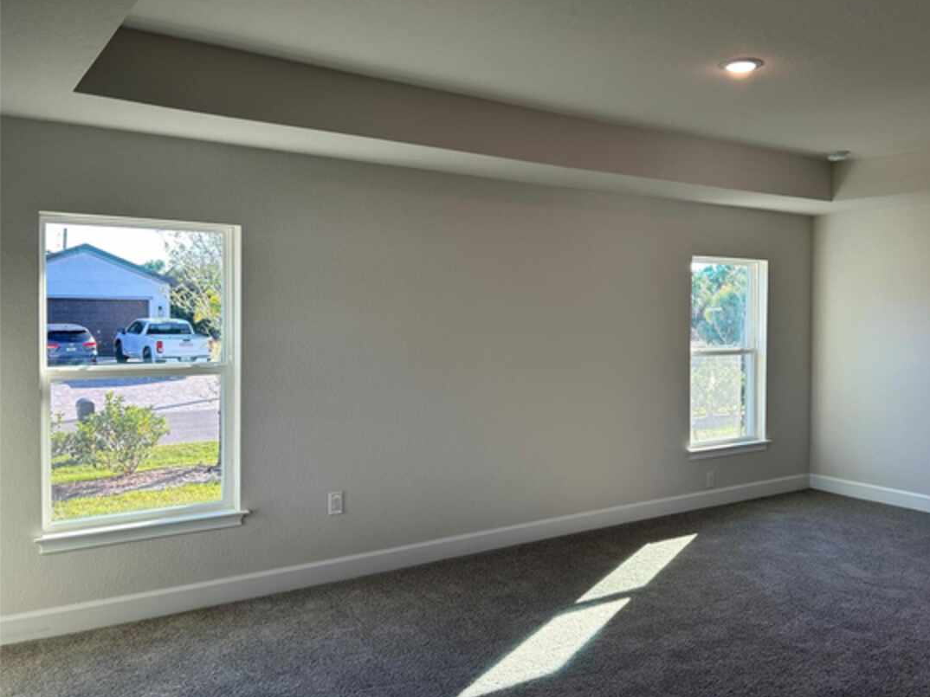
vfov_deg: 45.4
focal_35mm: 31
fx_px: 833
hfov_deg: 57.9
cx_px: 553
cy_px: 334
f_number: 1.5
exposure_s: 1/211
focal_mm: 5.7
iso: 40
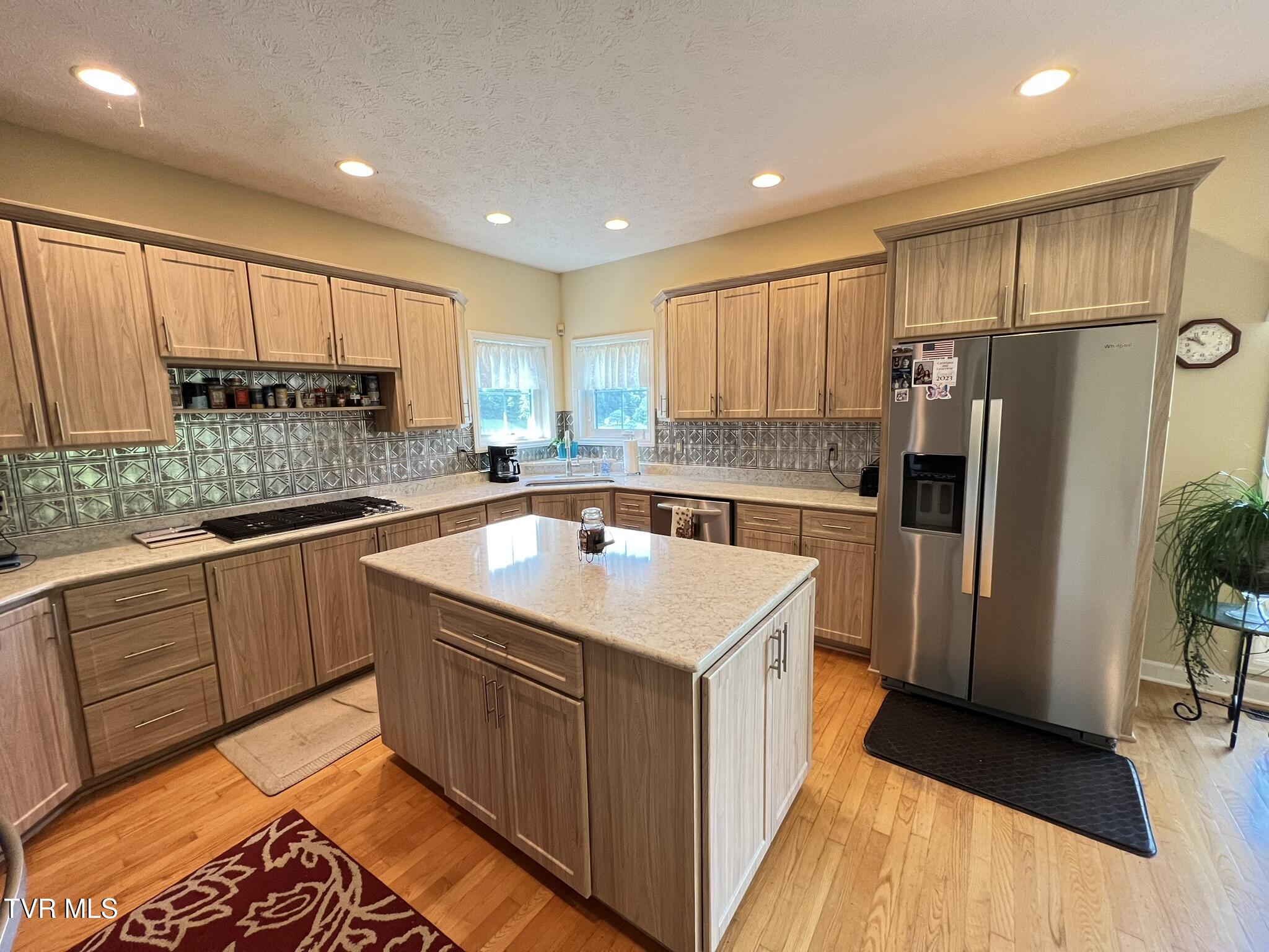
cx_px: 634
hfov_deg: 106.2
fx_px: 477
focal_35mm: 13
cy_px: 476
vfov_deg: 89.9
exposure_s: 1/60
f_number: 1.8
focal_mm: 1.57
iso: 320
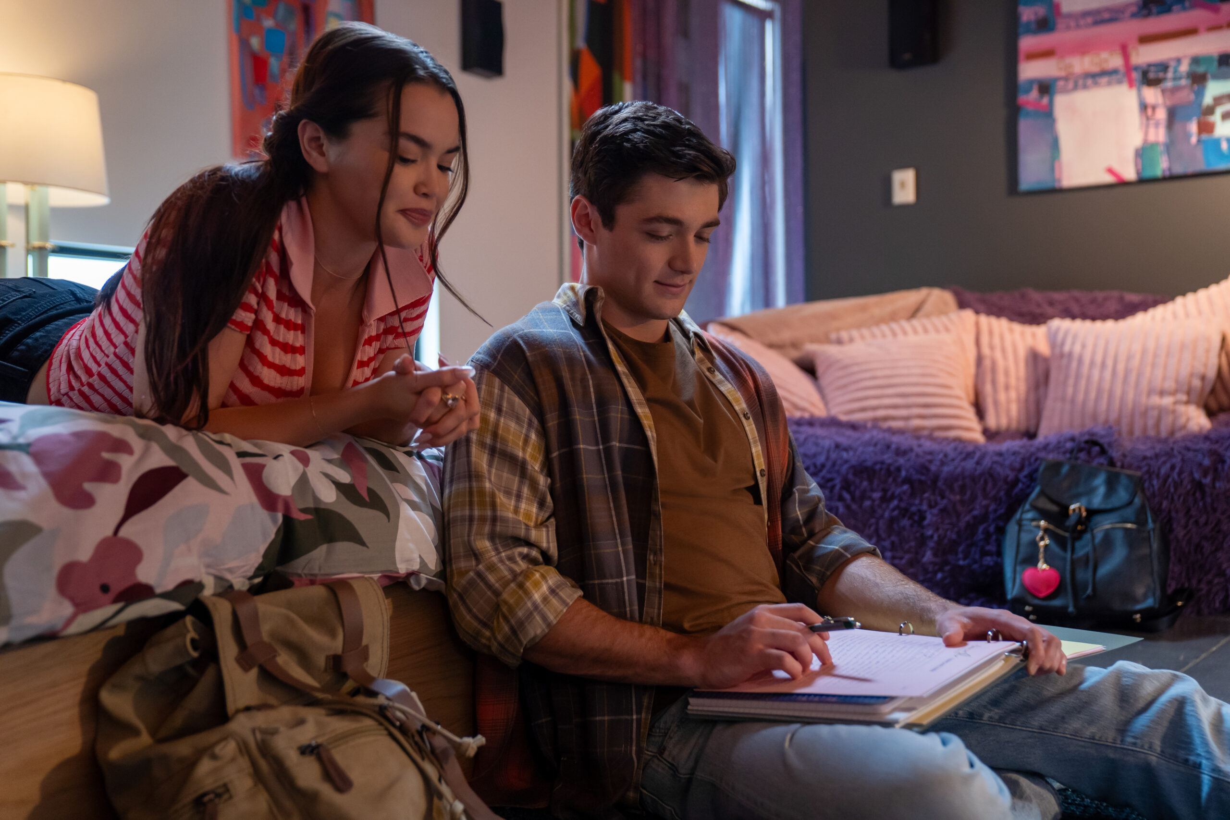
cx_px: 615
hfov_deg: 49.6
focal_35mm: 39
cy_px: 410
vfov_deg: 34.2
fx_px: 1332
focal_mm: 39
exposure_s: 1/100
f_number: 2.8
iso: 1600
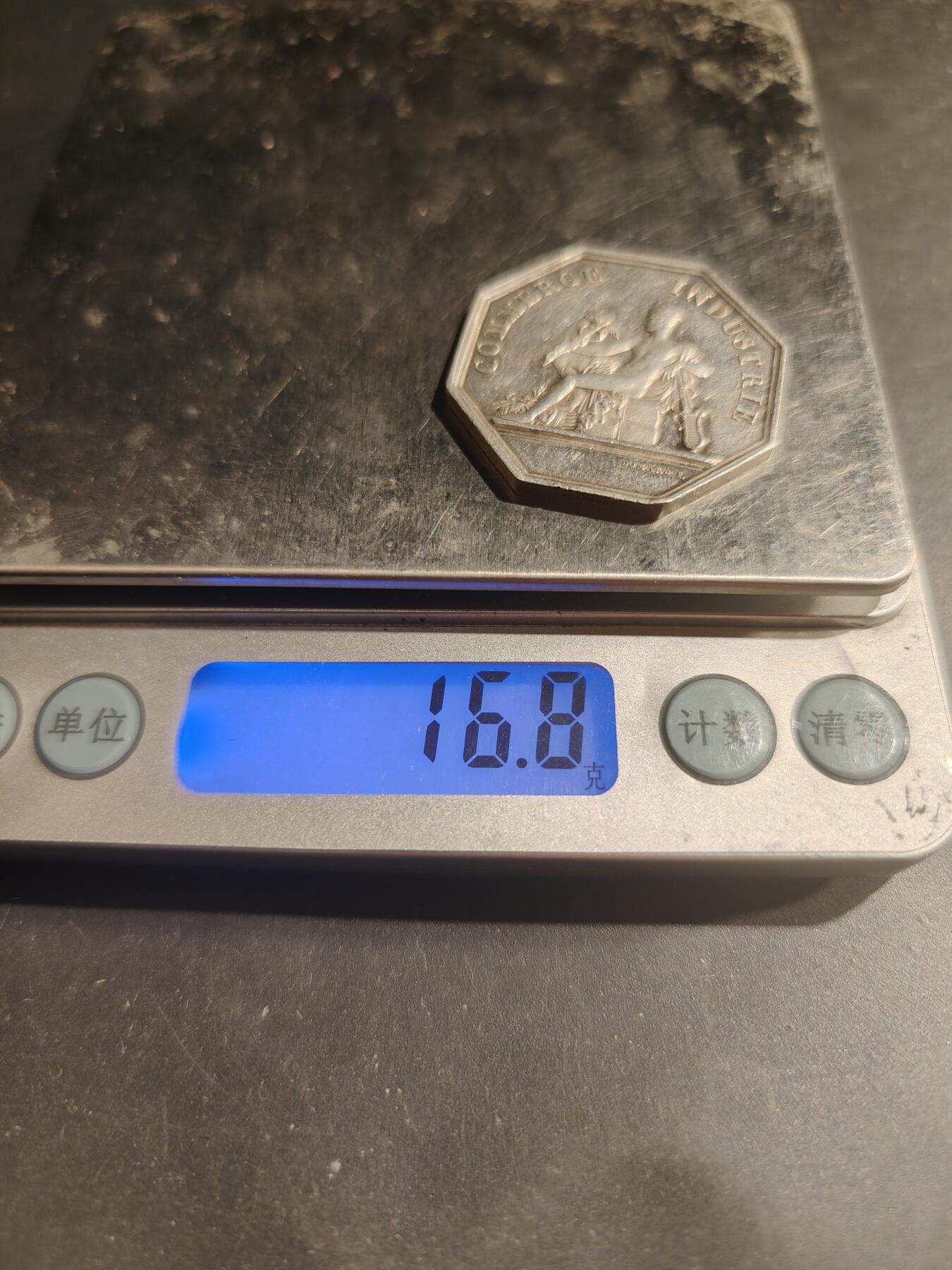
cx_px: 476
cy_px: 635
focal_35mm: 23
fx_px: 843
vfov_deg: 73.9
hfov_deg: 58.9
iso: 250
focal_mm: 6.06
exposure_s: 1/200
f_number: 1.6
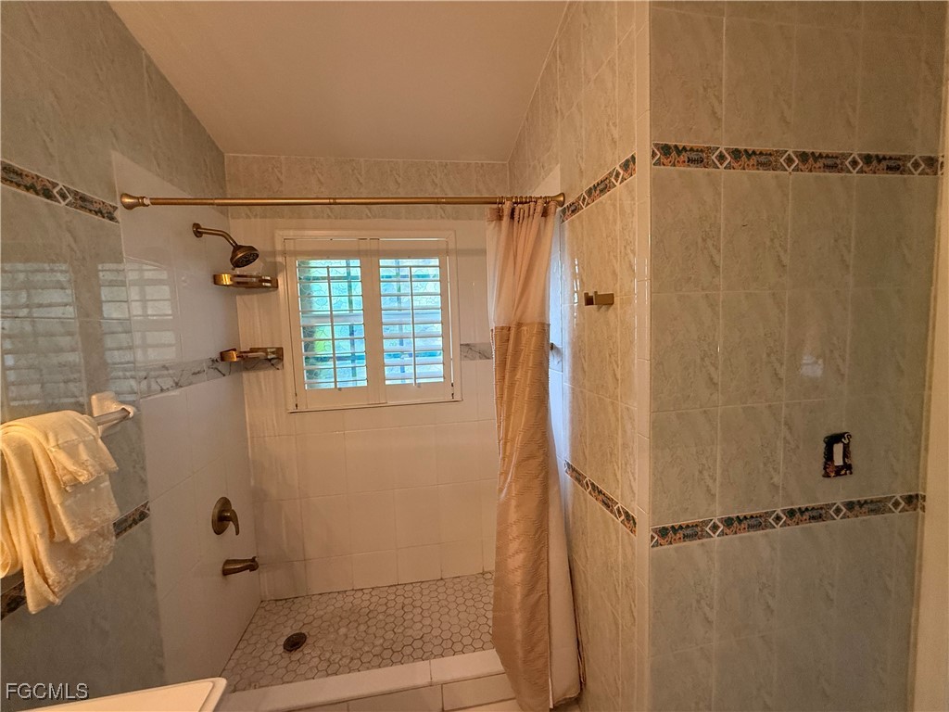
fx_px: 384
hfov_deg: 102.1
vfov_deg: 85.7
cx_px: 474
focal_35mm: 14
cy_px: 356
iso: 320
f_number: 2.2
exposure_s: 1/60
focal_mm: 2.22
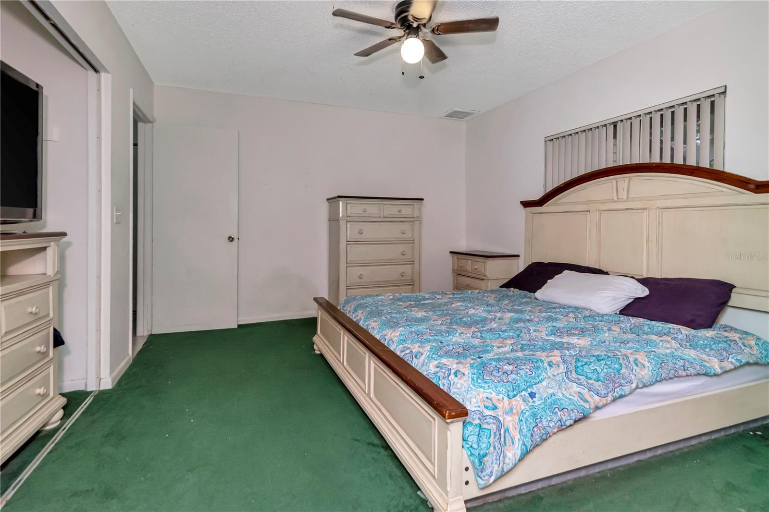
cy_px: 256
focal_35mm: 16
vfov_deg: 72.0
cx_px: 384
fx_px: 352
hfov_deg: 95.0
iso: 800
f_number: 7.1
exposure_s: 1/100
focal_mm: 11
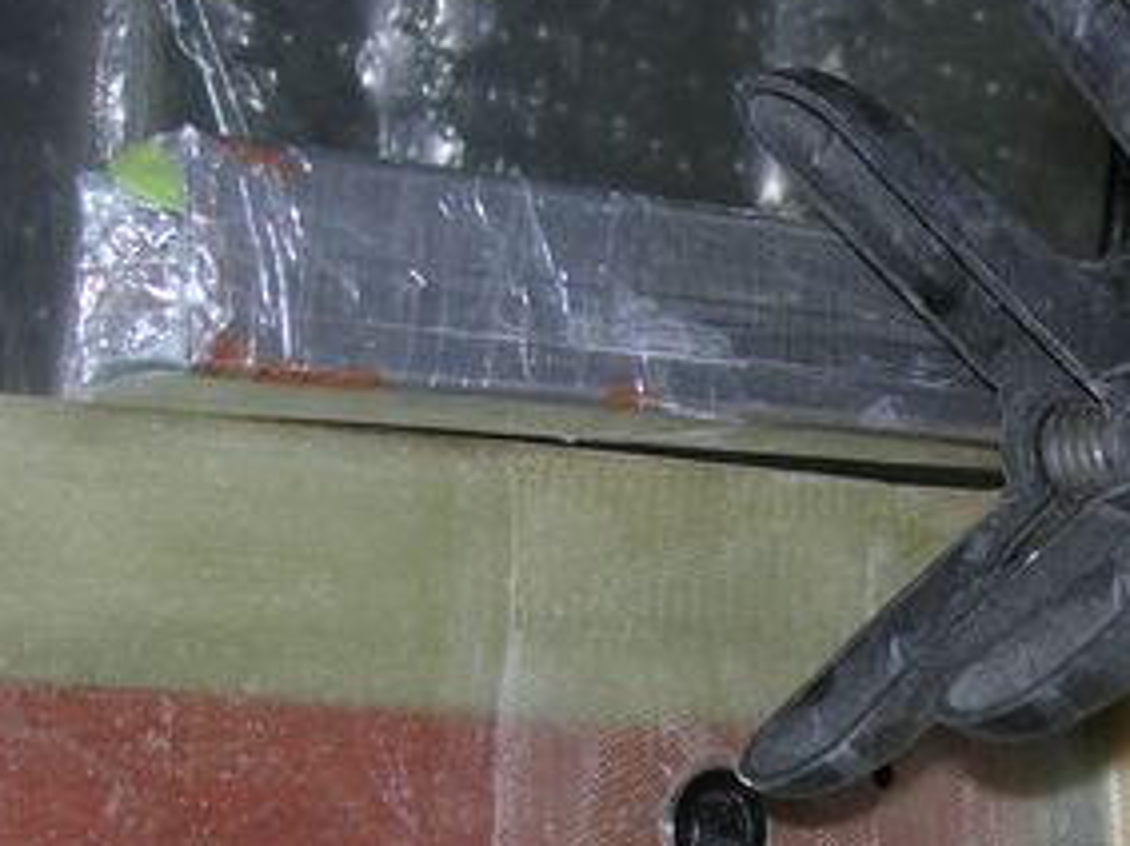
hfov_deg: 21.8
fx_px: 2806
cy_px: 866
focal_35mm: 86
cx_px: 1174
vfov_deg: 16.8
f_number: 2.8
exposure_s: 1/60.1
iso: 64
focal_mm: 7.8
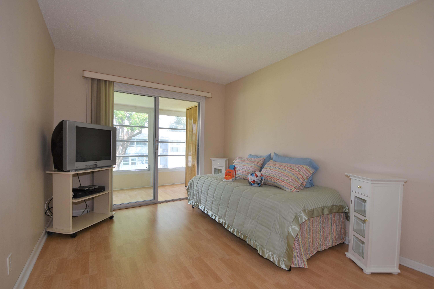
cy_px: 144
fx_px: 181
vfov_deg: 77.3
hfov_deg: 100.4
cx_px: 217
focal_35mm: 15
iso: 200
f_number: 5
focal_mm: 10
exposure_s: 1/60
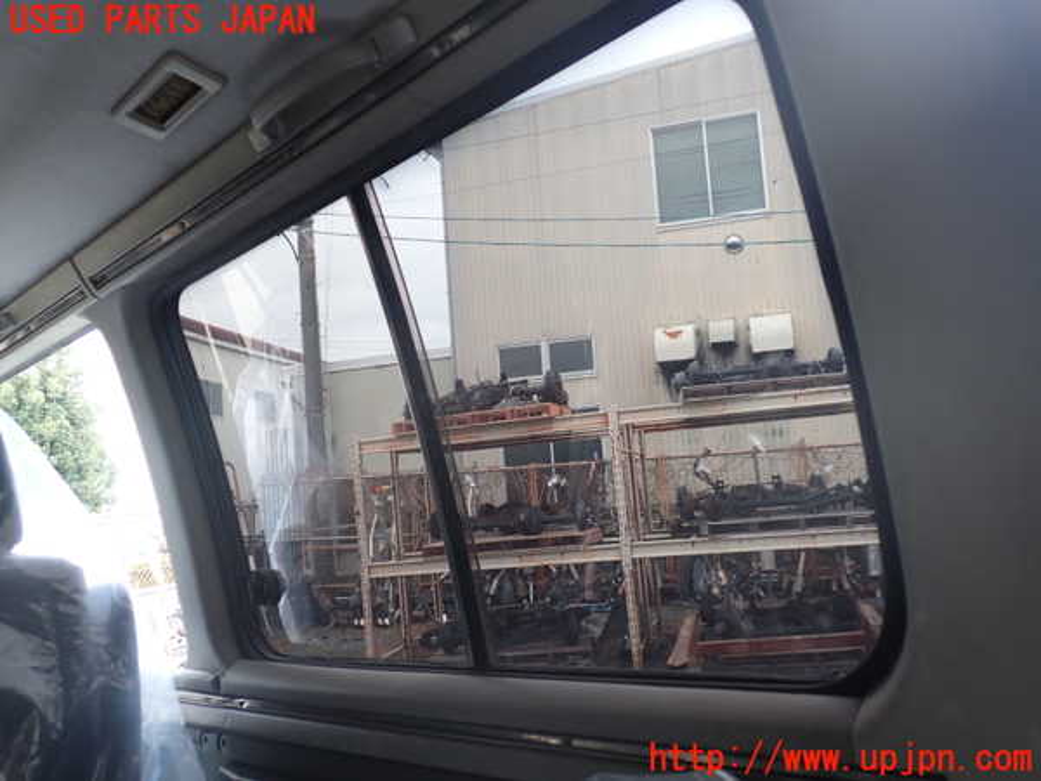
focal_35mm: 30
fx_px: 902
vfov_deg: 46.8
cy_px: 390
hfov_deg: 60.0
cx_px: 520
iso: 200
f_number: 2.3
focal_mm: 5.4
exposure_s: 1/50
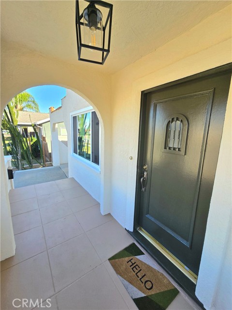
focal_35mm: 13
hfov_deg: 89.9
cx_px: 116
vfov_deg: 106.2
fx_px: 116
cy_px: 155
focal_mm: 2.2
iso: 50
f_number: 2.2
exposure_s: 1/500
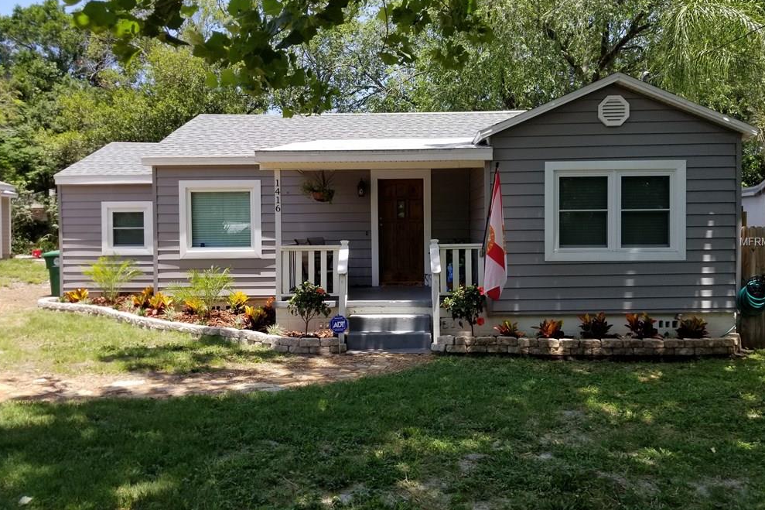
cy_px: 242
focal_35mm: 28
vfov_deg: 46.4
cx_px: 391
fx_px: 595
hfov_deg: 65.5
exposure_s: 1/1093
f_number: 1.7
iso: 50
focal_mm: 4.25
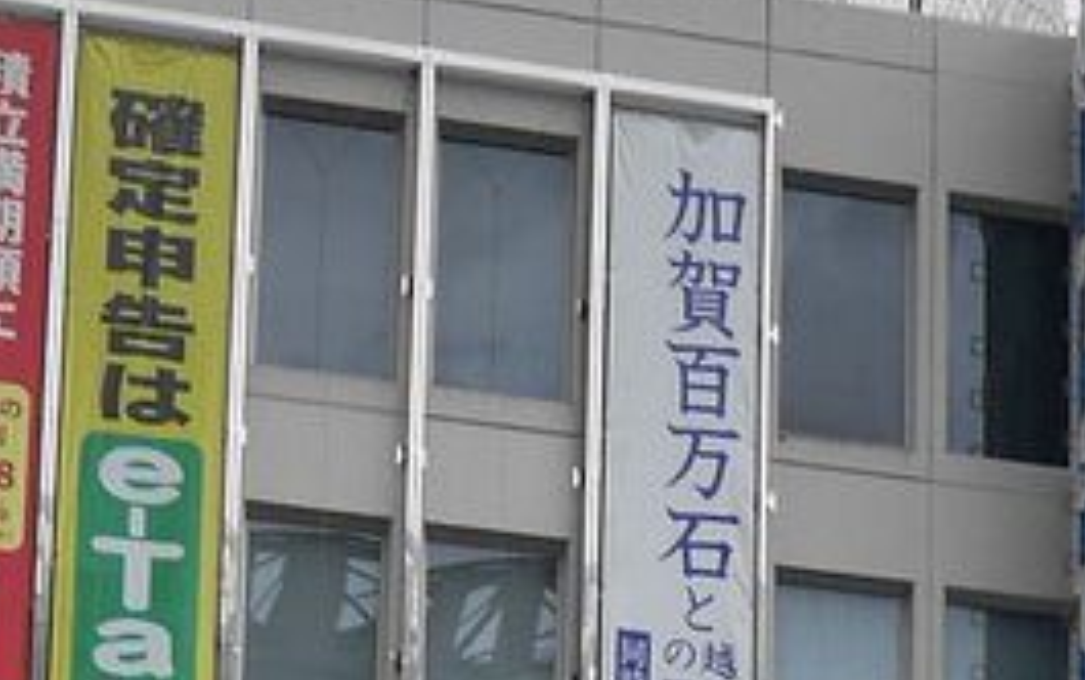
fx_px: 4971
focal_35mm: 168
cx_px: 798
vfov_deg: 7.3
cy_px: 1655
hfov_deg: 12.4
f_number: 4.5
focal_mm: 14
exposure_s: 1/125
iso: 200
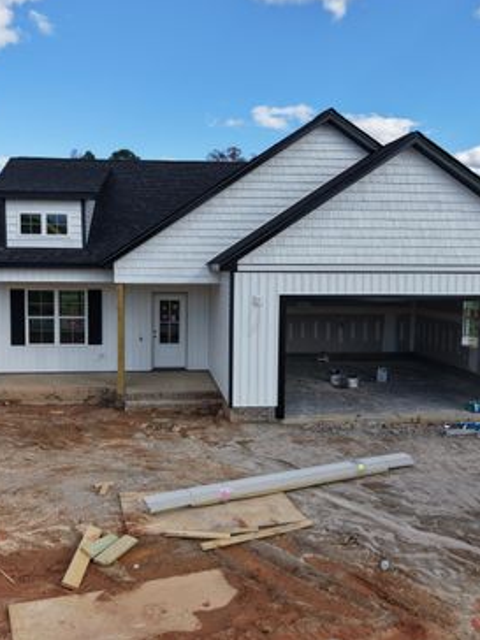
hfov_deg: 42.7
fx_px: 610
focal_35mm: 33
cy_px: 316
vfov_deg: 55.4
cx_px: 192
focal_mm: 8.67
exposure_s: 1/3200
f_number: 1.8
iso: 170
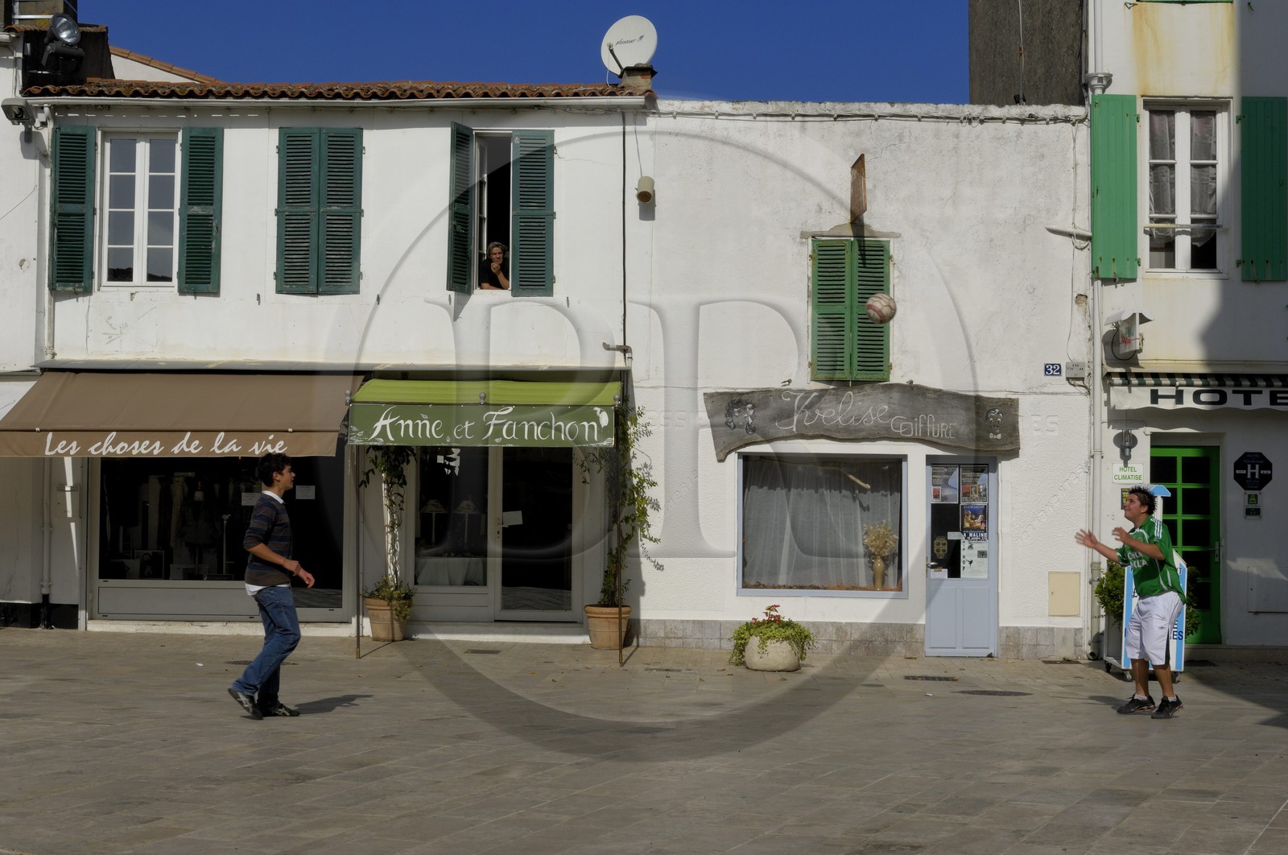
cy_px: 428
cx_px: 644
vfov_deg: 22.6
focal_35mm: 60
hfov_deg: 33.4
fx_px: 2144
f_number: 15
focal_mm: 40
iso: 100
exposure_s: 1/200
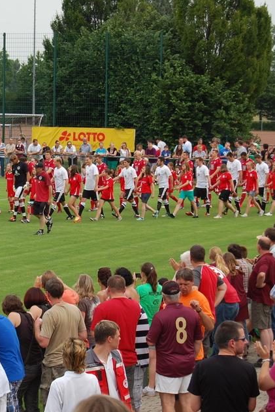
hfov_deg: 10.9
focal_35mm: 125
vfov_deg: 16.4
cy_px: 205
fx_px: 1429
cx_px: 36
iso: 200
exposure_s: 1/200
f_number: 7.1
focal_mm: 55
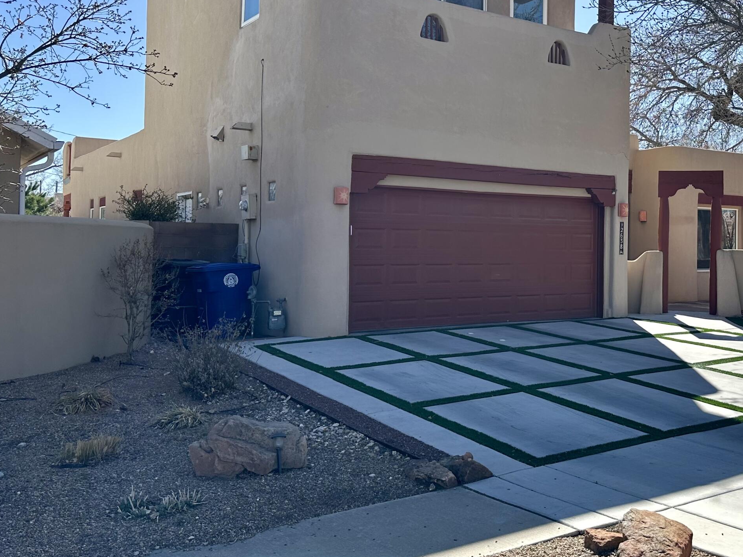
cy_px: 231
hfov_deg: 47.7
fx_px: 816
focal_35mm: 38
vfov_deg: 37.6
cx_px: 529
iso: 80
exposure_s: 1/3155
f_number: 1.78
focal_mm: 6.86
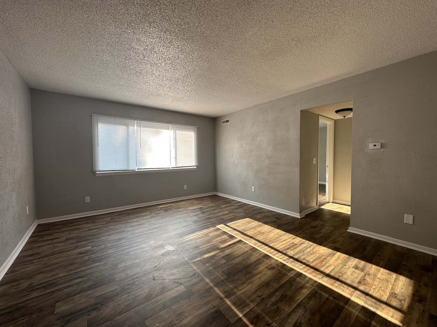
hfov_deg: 102.1
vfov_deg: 85.7
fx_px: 177
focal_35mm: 14
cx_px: 218
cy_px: 164
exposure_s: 1/104
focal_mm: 2.22
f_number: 2.2
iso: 40
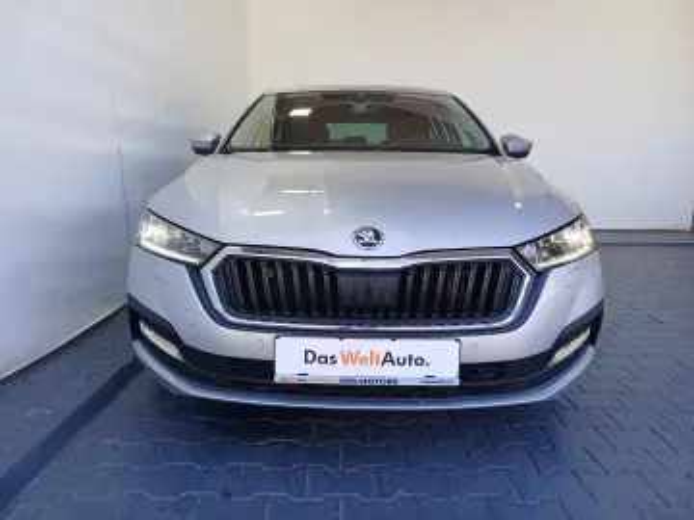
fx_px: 501
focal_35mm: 25
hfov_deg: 69.4
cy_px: 260
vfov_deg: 54.9
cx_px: 347
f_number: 1.8
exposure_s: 1/149
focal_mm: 4.65
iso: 50
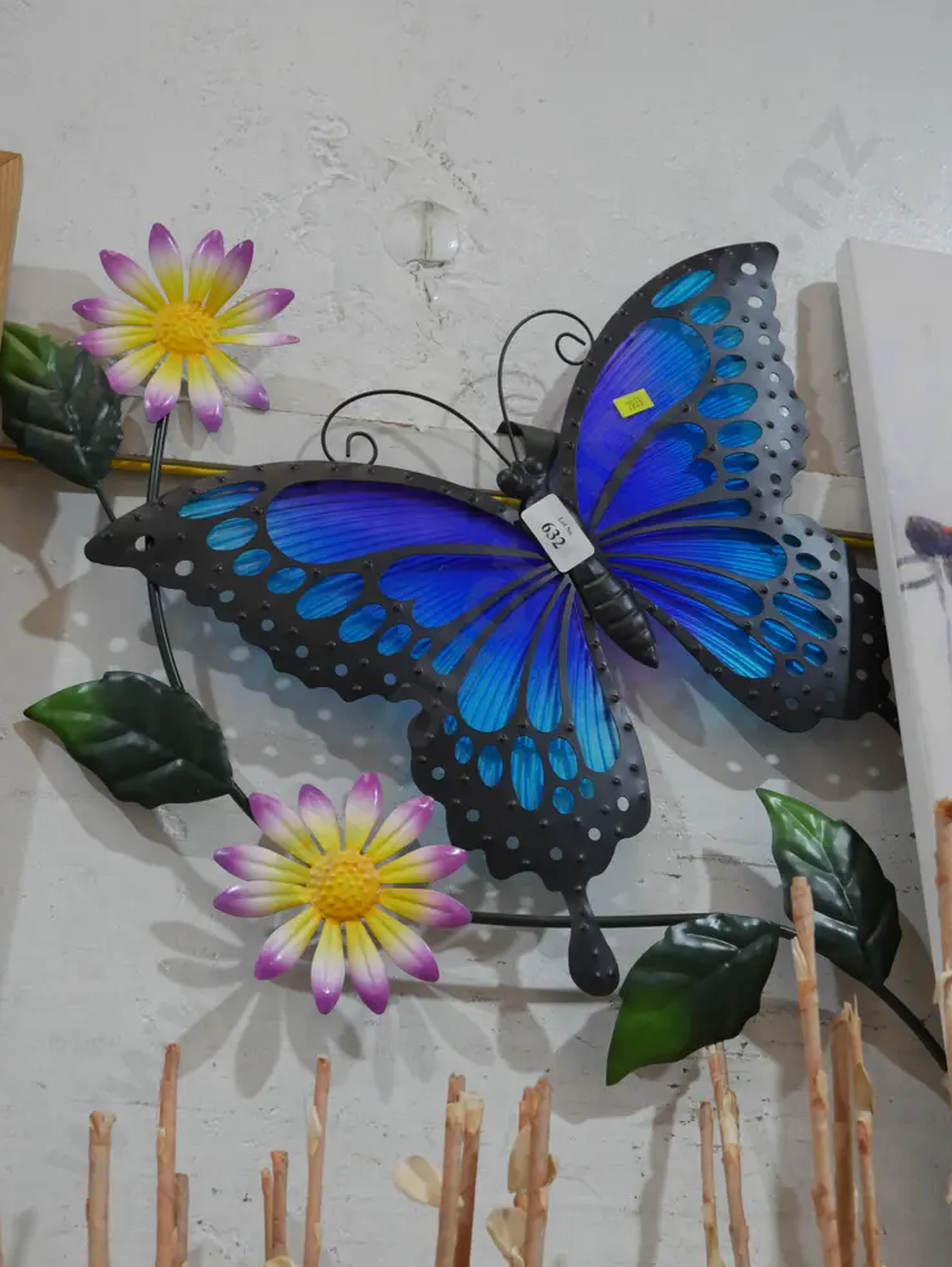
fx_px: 1758
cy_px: 651
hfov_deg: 30.3
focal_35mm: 48
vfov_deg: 39.6
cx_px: 460
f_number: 5.1
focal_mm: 23
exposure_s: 1/60
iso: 1000
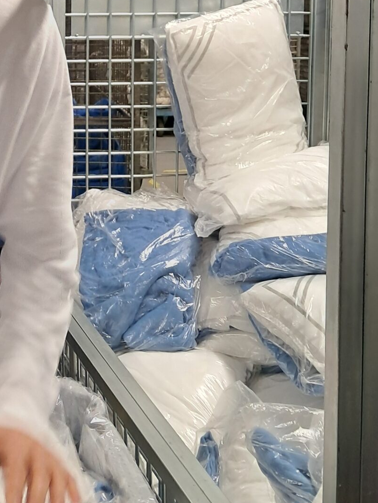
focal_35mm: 65
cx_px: -70
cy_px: 9
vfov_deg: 28.1
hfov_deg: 21.1
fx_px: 946
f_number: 1.8
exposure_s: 1/50
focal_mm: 4
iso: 200
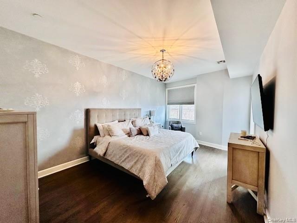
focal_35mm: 14
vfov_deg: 85.7
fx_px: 120
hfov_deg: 102.1
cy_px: 112
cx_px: 148
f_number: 2.2
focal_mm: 2.22
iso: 160
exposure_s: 1/120
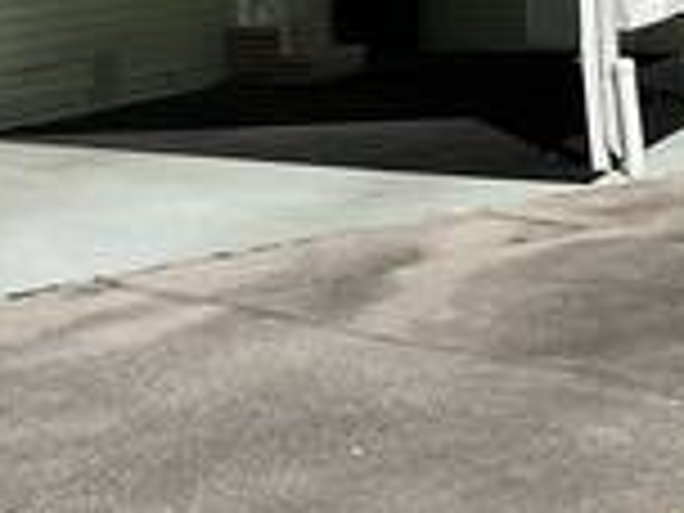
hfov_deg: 18.3
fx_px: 1936
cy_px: -81
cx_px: -266
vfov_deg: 14.7
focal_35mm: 98
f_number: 1.8
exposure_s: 1/5814
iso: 16
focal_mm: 3
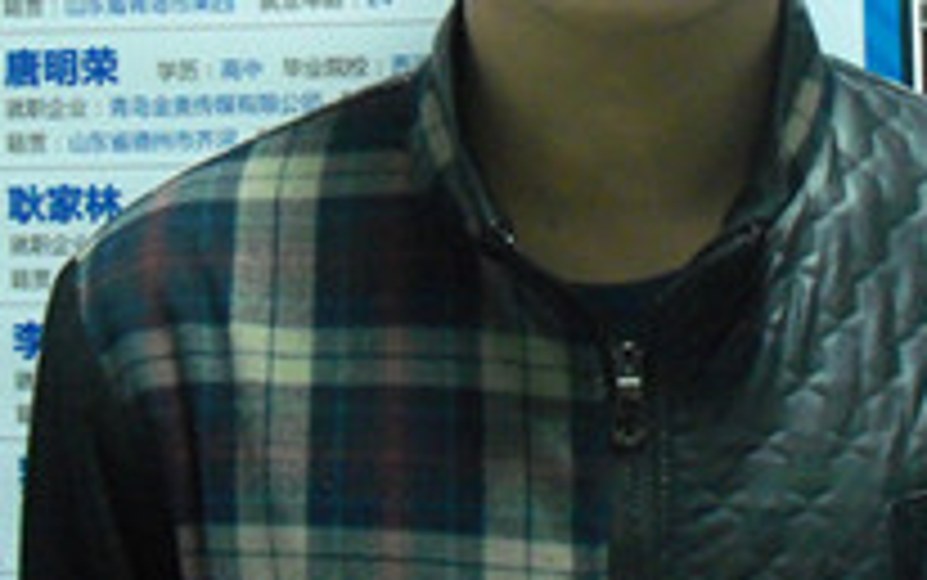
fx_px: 1820
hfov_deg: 28.4
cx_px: 626
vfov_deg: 17.7
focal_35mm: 72
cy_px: -9
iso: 400
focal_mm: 6.3
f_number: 3
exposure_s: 1/13
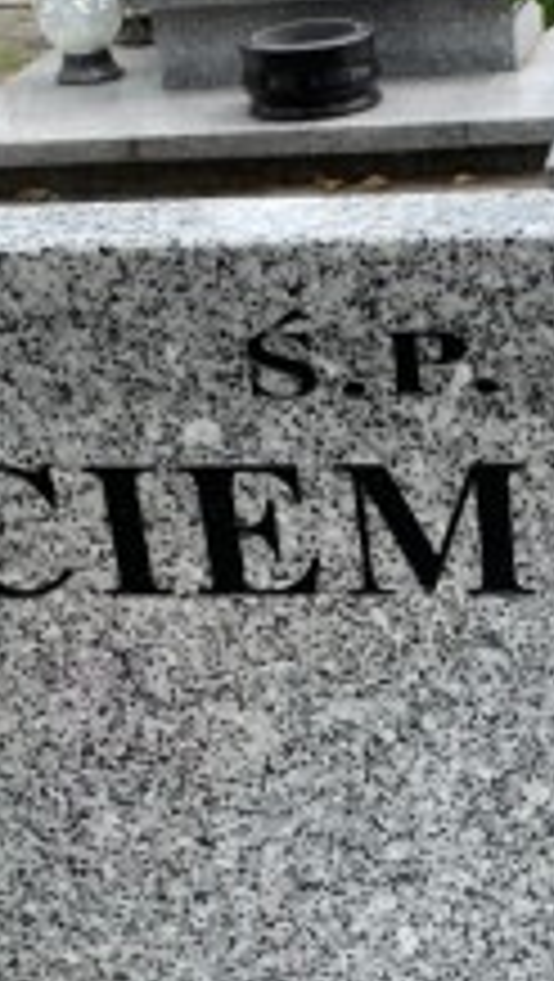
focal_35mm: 83
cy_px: 806
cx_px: 595
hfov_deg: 14.3
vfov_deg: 25.1
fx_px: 2163
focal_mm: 4.25
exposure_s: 1/692
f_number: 1.8
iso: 25
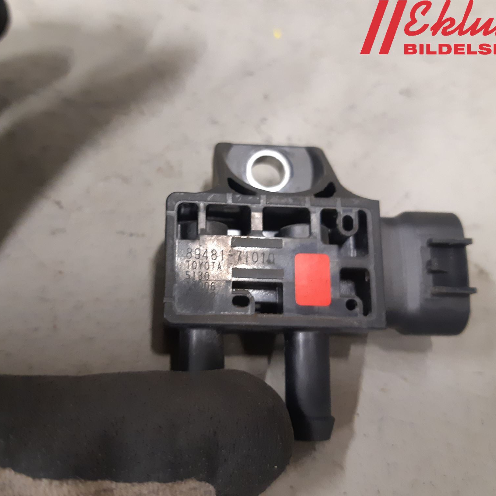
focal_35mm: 31
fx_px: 503
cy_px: 250
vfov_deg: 52.5
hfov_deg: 52.5
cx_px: 226
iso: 250
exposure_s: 1/50
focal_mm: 3.93
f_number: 1.7
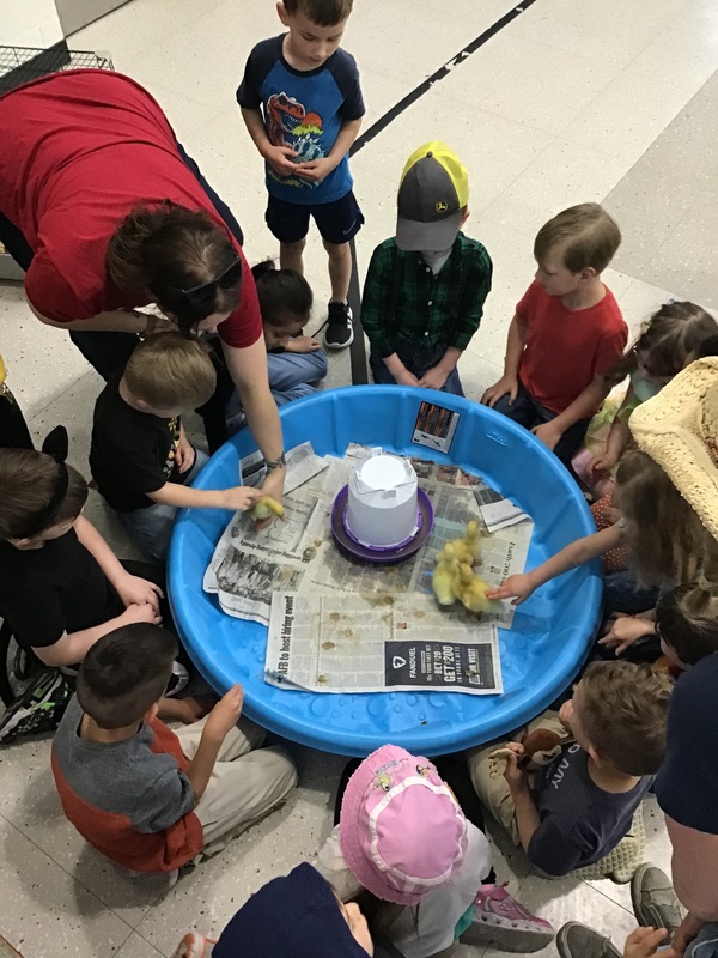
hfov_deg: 45.4
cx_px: 359
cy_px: 479
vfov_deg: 58.4
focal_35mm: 31
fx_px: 857
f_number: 2.4
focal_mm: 3.3
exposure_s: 1/30
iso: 160
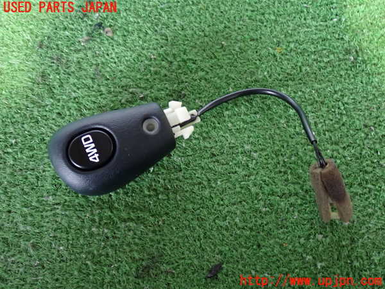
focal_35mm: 38
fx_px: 423
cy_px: 144
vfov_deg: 37.7
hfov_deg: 49.0
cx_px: 192
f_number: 2.7
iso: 800
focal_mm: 6.83
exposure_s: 1/15
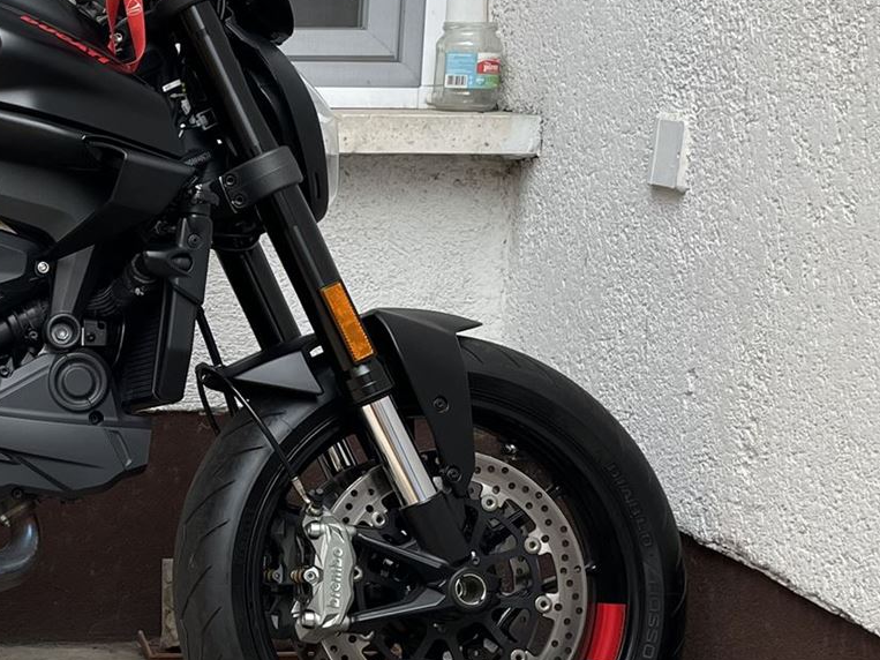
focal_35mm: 75
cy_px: 399
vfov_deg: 19.6
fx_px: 1906
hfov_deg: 23.9
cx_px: -150
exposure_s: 1/1182
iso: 32
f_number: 1.6
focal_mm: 4.2
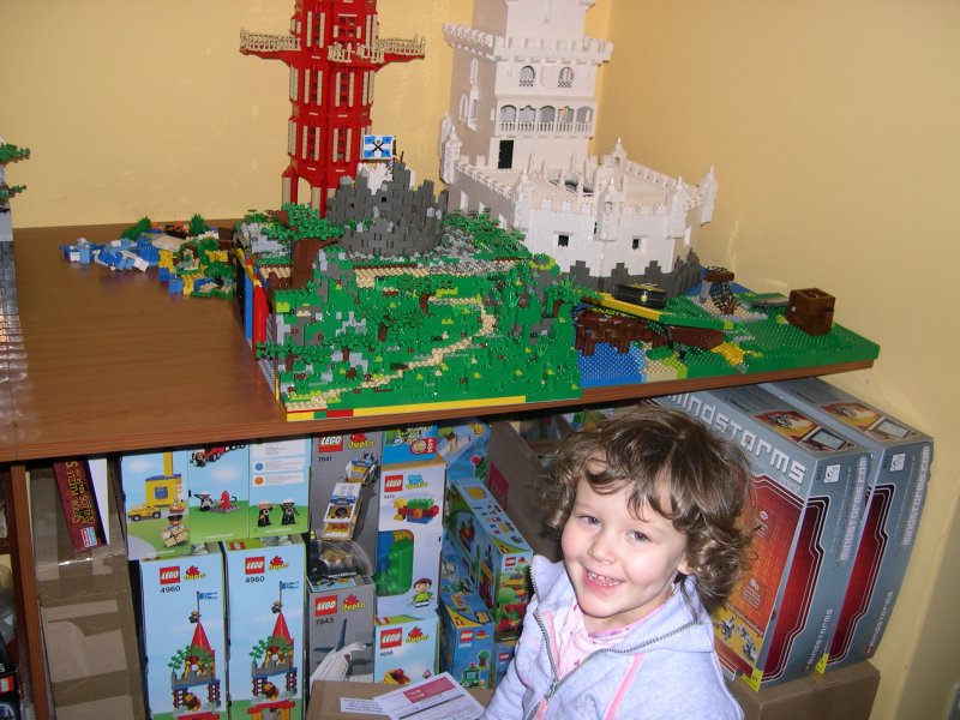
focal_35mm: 38
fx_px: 1054
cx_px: 480
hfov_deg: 49.0
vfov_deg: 37.7
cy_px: 360
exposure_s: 1/60
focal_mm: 8
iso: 100
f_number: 2.8
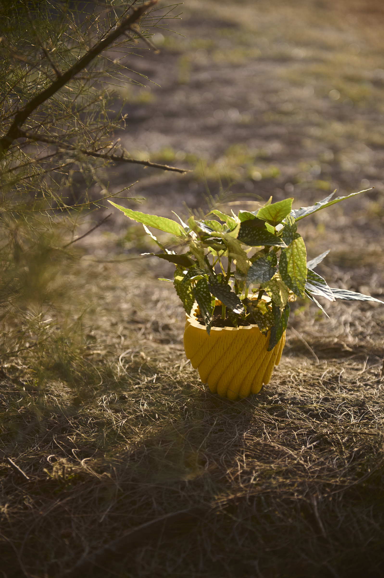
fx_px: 1121
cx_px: 192
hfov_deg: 19.4
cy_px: 289
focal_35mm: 70
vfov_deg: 28.9
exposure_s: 1/200
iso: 100
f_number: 2.8
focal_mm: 70
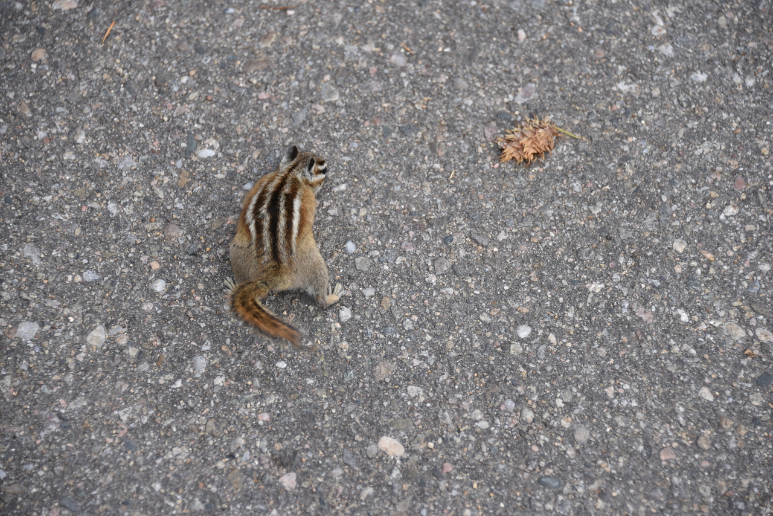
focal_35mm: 145
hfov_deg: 14.2
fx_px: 3114
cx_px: 386
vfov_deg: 9.5
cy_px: 258
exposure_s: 1/320
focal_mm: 145
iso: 180
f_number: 5.6
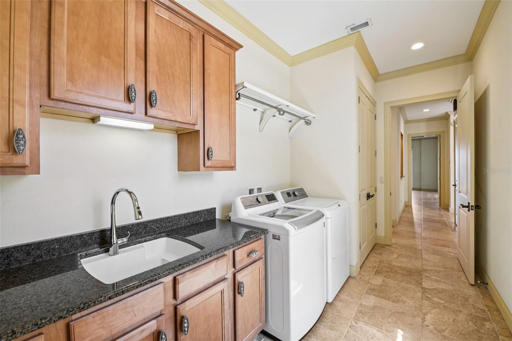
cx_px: 256
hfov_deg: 100.4
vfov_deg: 77.3
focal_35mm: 15
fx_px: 213
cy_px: 170
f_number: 8
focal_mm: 15
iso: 400
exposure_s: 1/25
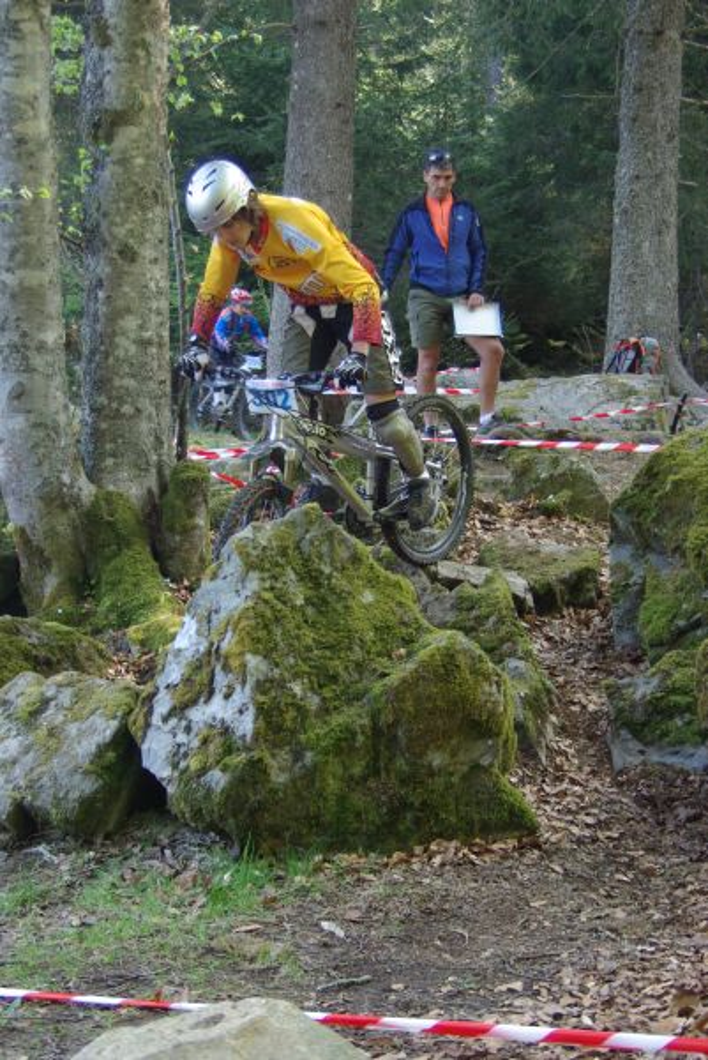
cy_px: 530
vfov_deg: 34.2
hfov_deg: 23.2
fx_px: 1723
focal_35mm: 58
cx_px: 354
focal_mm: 39
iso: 200
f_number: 4
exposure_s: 1/45
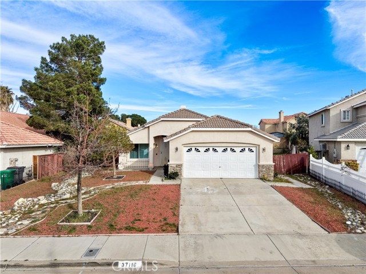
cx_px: 183
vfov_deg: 56.8
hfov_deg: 71.6
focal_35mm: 24
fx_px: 254
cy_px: 137
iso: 140
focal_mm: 8.67
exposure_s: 1/400
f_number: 1.8
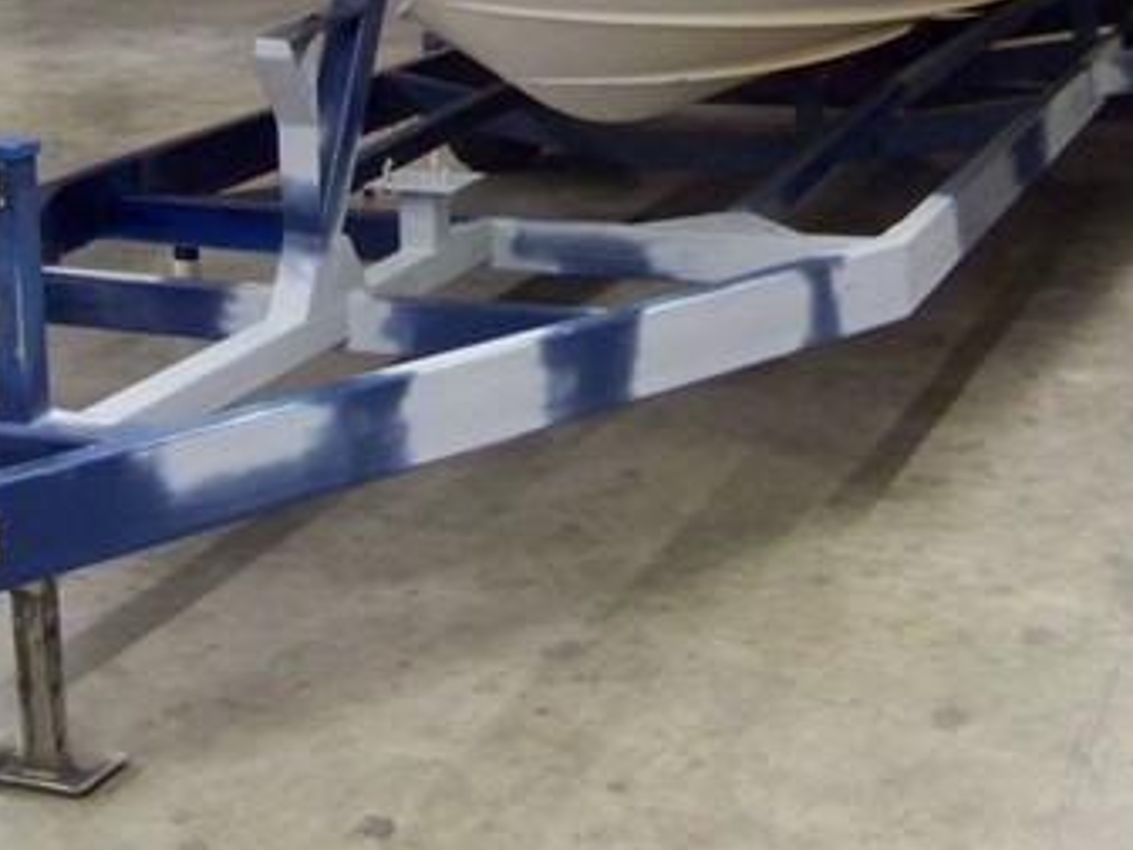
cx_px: 627
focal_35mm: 75
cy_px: 126
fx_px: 2455
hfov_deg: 26.0
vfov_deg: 19.4
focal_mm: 5.85
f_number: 2.8
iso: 400
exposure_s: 1/13
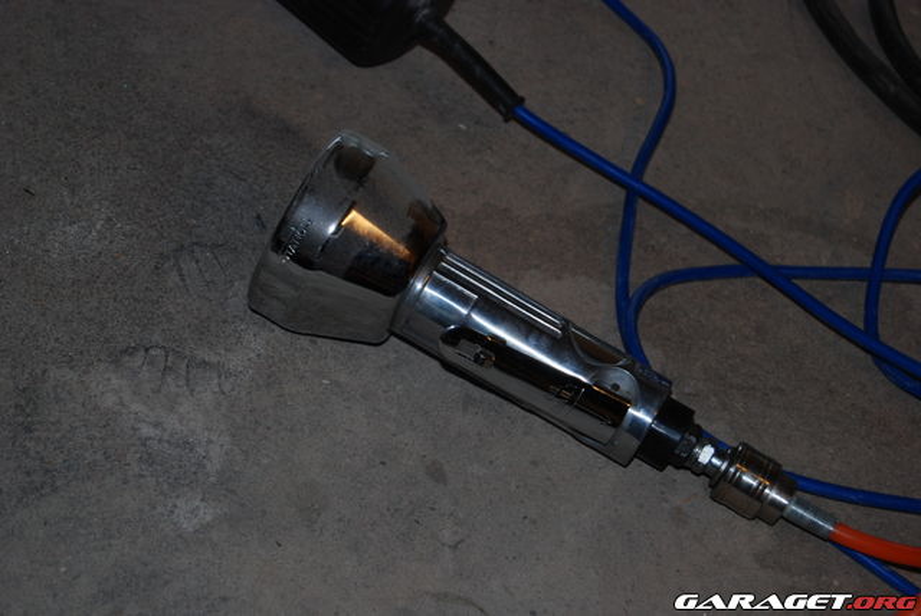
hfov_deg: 24.6
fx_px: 2112
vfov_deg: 16.6
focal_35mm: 82
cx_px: 460
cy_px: 308
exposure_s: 1/60
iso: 200
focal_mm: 55
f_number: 5.6
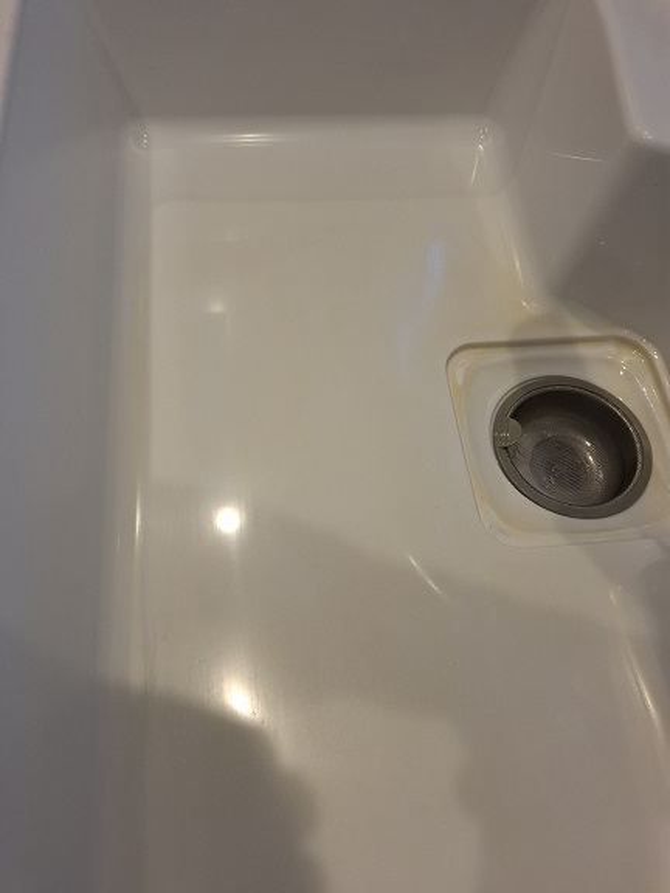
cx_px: 335
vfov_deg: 73.9
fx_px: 594
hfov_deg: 58.9
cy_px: 446
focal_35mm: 23
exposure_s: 1/100
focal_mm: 5.54
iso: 125
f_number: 1.8
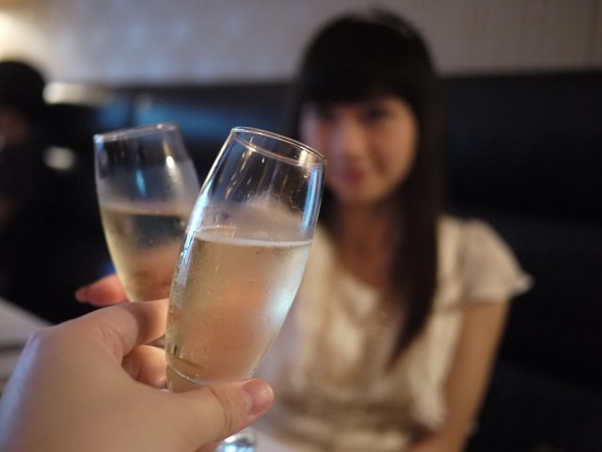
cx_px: 301
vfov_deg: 36.0
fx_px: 696
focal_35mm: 40
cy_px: 226
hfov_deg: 46.8
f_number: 1.7
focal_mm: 20
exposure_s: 1/30
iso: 800
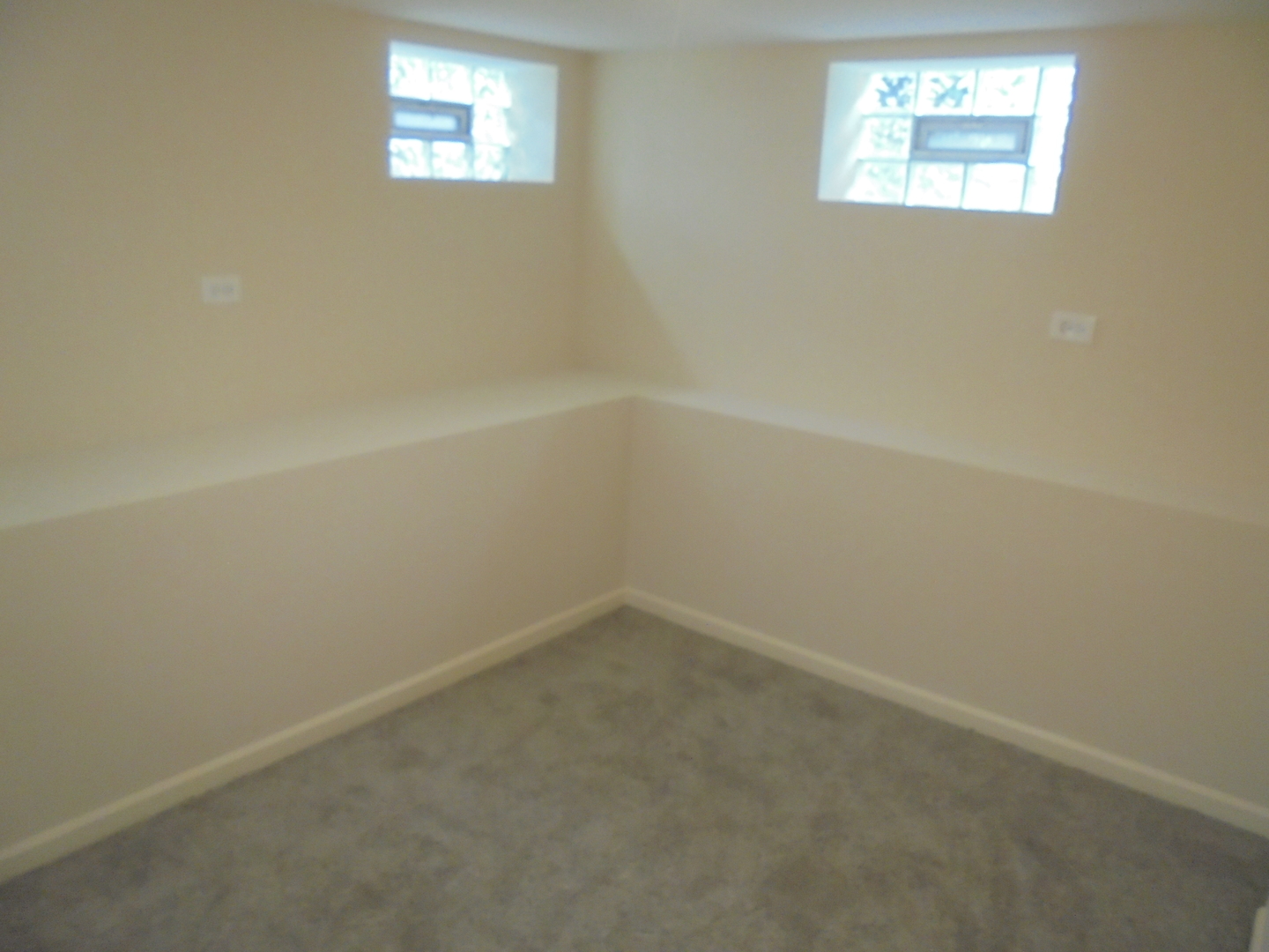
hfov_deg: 67.3
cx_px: 634
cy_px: 476
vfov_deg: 53.1
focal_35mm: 26
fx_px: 953
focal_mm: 4.6
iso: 400
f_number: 3.5
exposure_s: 1/30
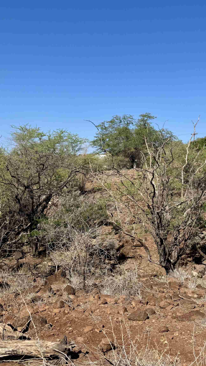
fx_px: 340
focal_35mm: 35
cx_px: 120
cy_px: 183
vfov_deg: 56.6
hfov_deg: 33.7
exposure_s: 1/4950
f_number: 1.78
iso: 80
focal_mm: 6.76
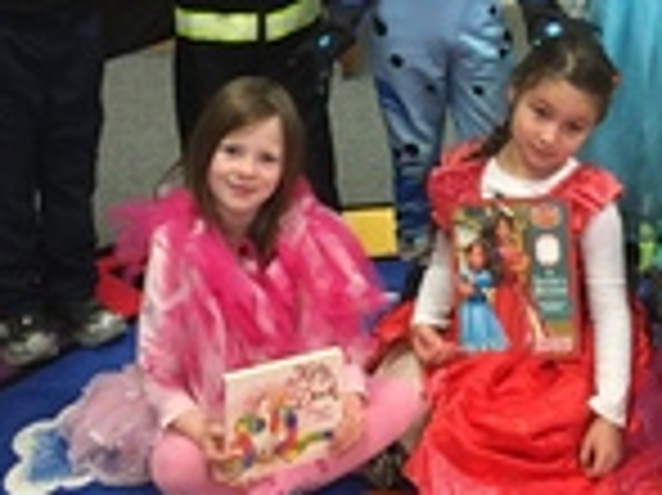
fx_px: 1395
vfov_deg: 19.8
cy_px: 50
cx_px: 482
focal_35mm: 73
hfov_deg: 26.4
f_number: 2.2
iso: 100
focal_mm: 4.15
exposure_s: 1/30
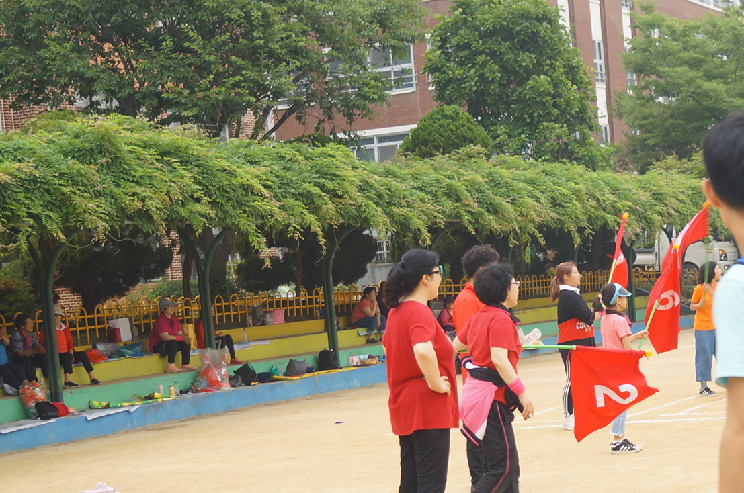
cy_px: 388
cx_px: 628
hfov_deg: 27.0
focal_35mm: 73
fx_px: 1506
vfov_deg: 18.4
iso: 125
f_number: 4
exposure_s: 1/60
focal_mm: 22
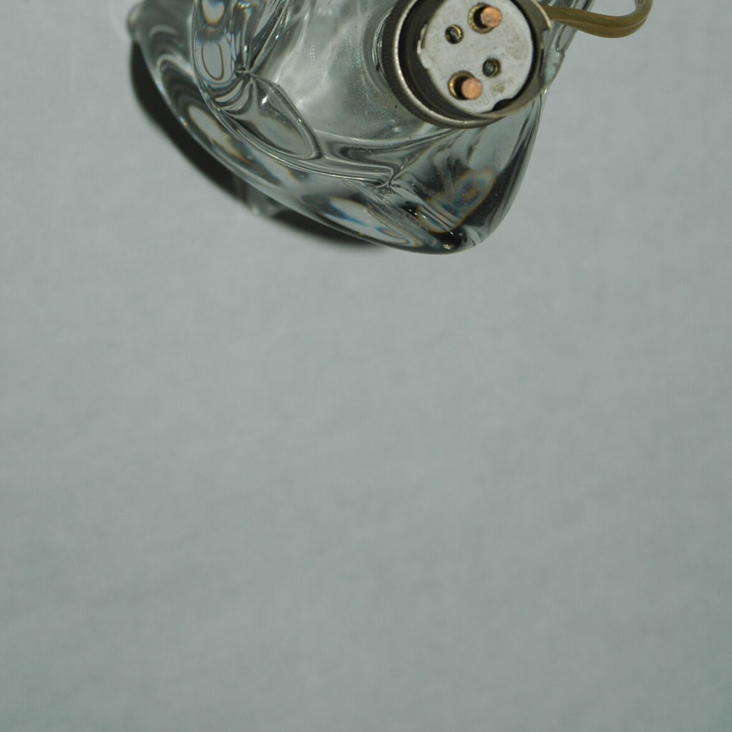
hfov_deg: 18.9
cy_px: 76
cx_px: 389
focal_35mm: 92
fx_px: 2201
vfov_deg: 18.6
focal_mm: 38
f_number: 5.6
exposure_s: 1/125
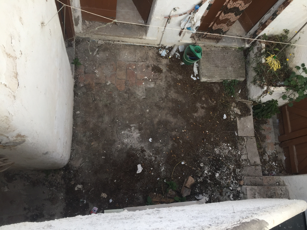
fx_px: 257
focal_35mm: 29
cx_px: 154
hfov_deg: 61.7
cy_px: 115
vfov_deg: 48.2
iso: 32
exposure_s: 1/573
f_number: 2.2
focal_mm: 4.15
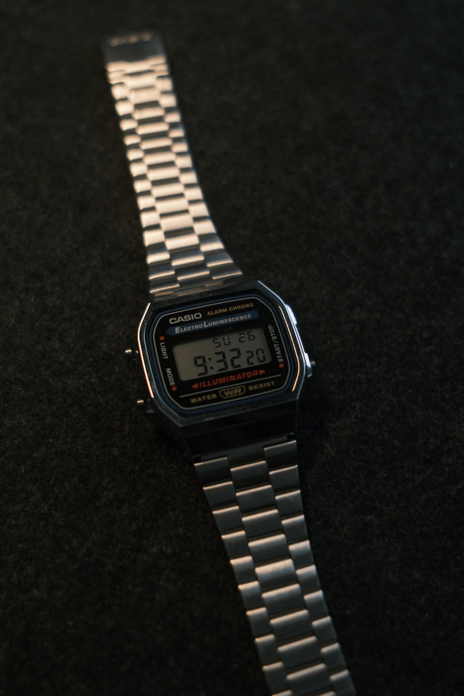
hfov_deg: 31.9
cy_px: 354
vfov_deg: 46.4
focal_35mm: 42
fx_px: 812
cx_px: 233
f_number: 2.8
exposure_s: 1/100
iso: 1000
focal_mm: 23
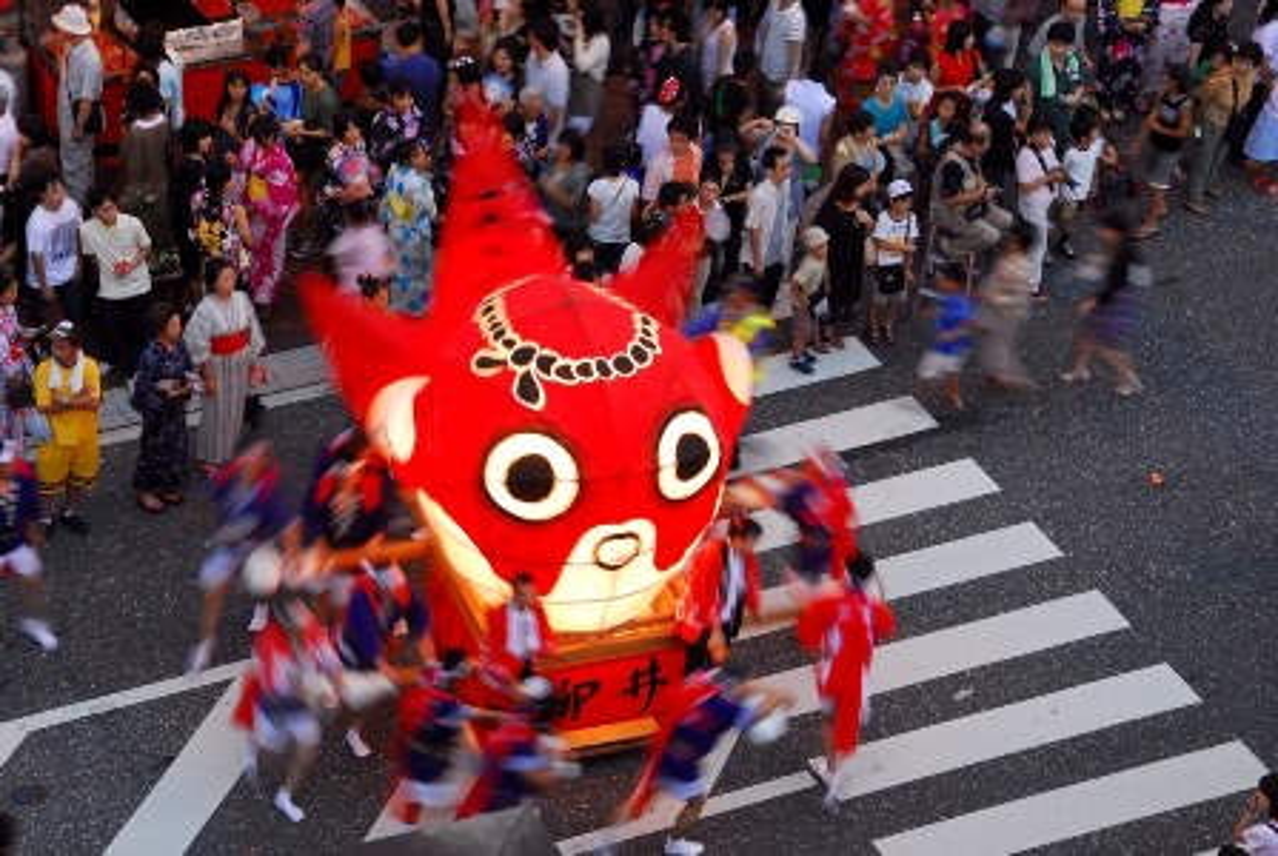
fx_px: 4372
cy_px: 428
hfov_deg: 16.6
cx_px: 639
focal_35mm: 123
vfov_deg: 11.2
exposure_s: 1/6
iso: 400
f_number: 11
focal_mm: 82
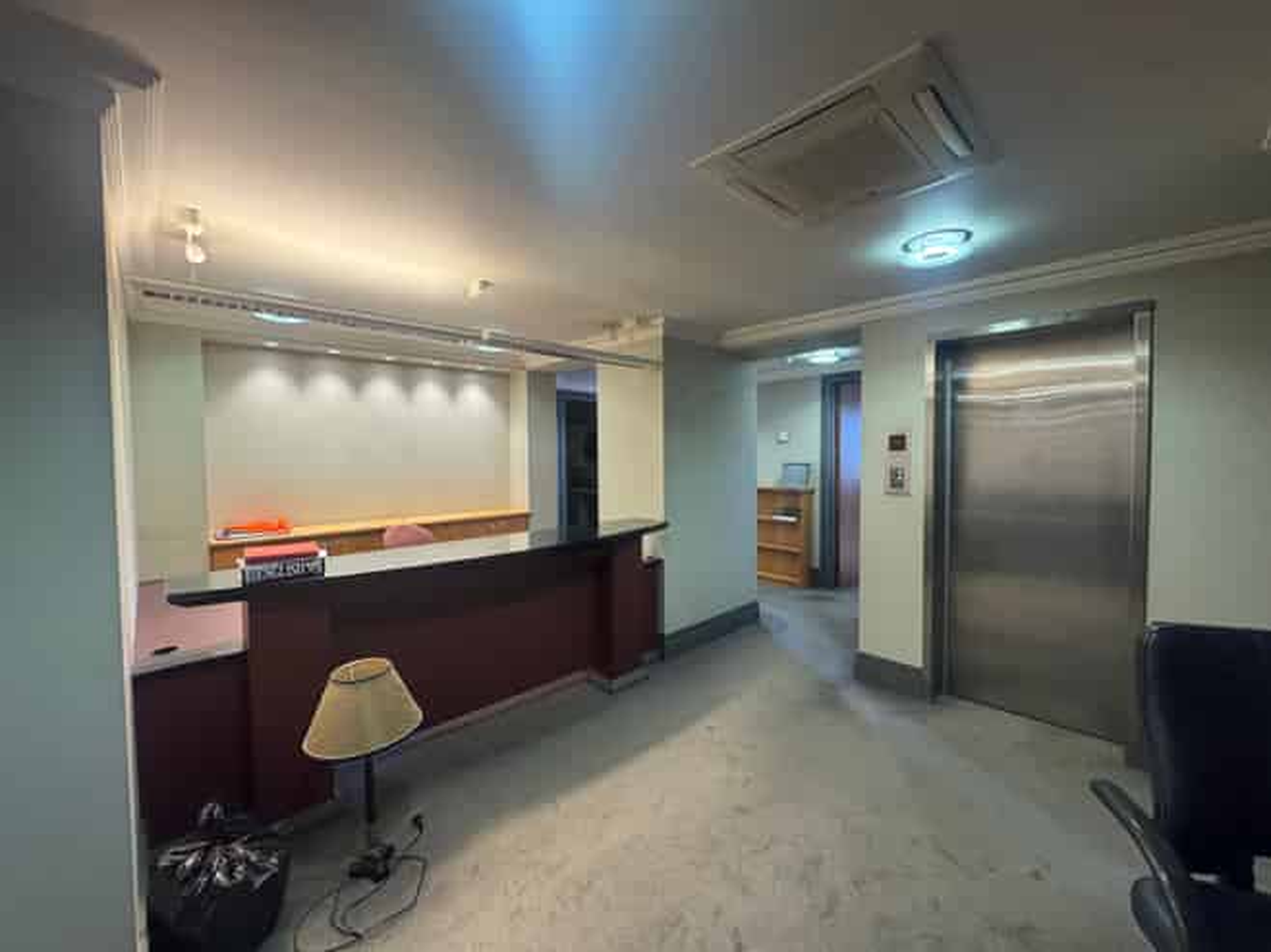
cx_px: 636
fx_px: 514
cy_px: 476
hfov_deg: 102.1
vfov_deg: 85.6
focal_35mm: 14
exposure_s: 1/100
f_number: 2.2
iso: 320
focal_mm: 2.22
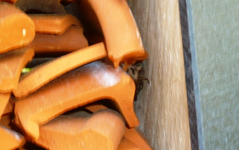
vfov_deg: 19.2
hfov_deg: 30.2
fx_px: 443
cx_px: 118
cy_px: 73
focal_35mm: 68
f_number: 4.3
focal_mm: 7
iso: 100
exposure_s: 1/30
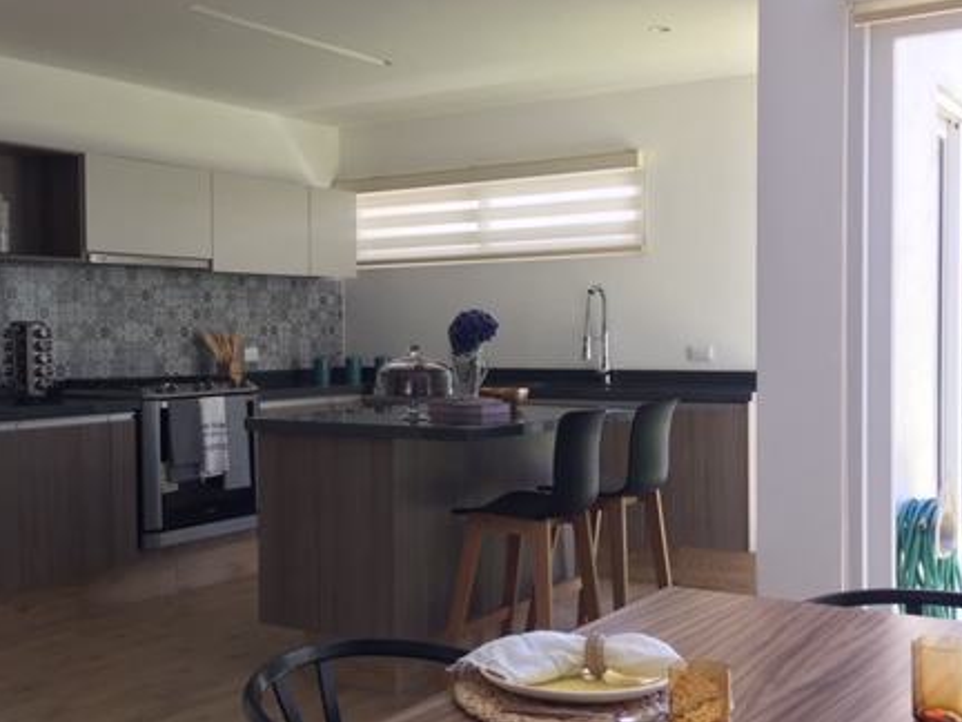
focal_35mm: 43
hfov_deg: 43.6
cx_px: 374
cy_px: 370
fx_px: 1195
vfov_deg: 33.6
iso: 40
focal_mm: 4.15
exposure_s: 1/120
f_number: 2.2
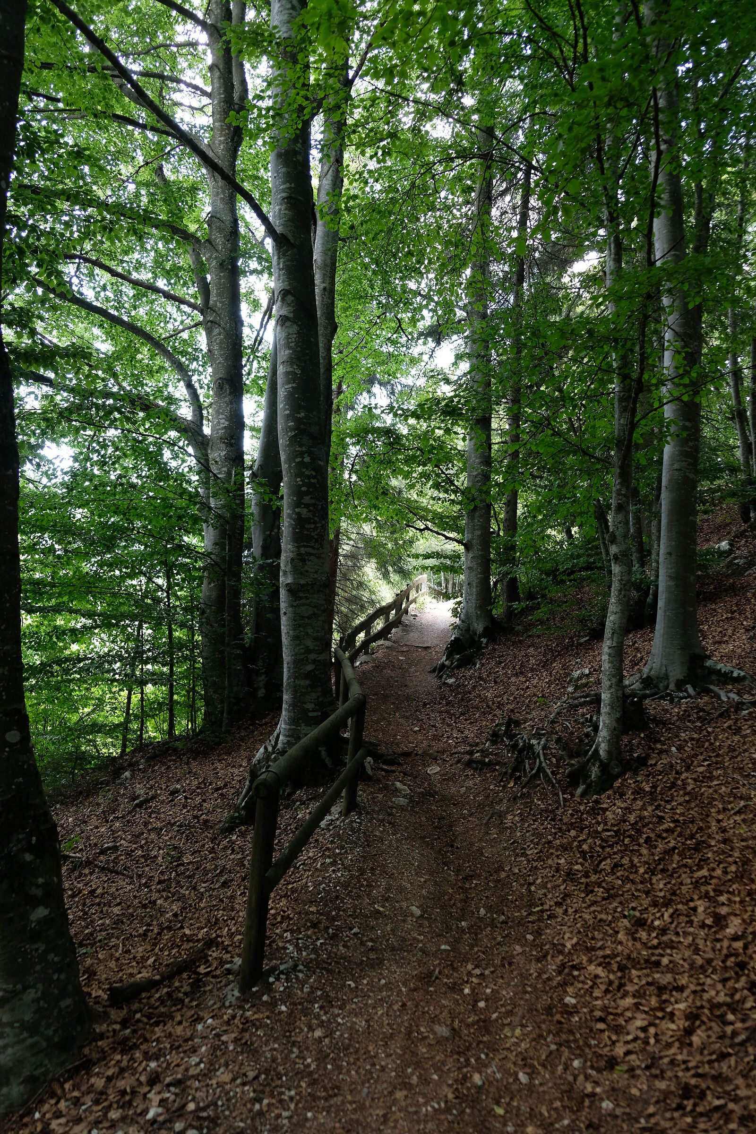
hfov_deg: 47.9
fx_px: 850
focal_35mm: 27
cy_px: 567
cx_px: 378
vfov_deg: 67.4
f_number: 2.8
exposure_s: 1/160
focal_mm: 18
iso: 800
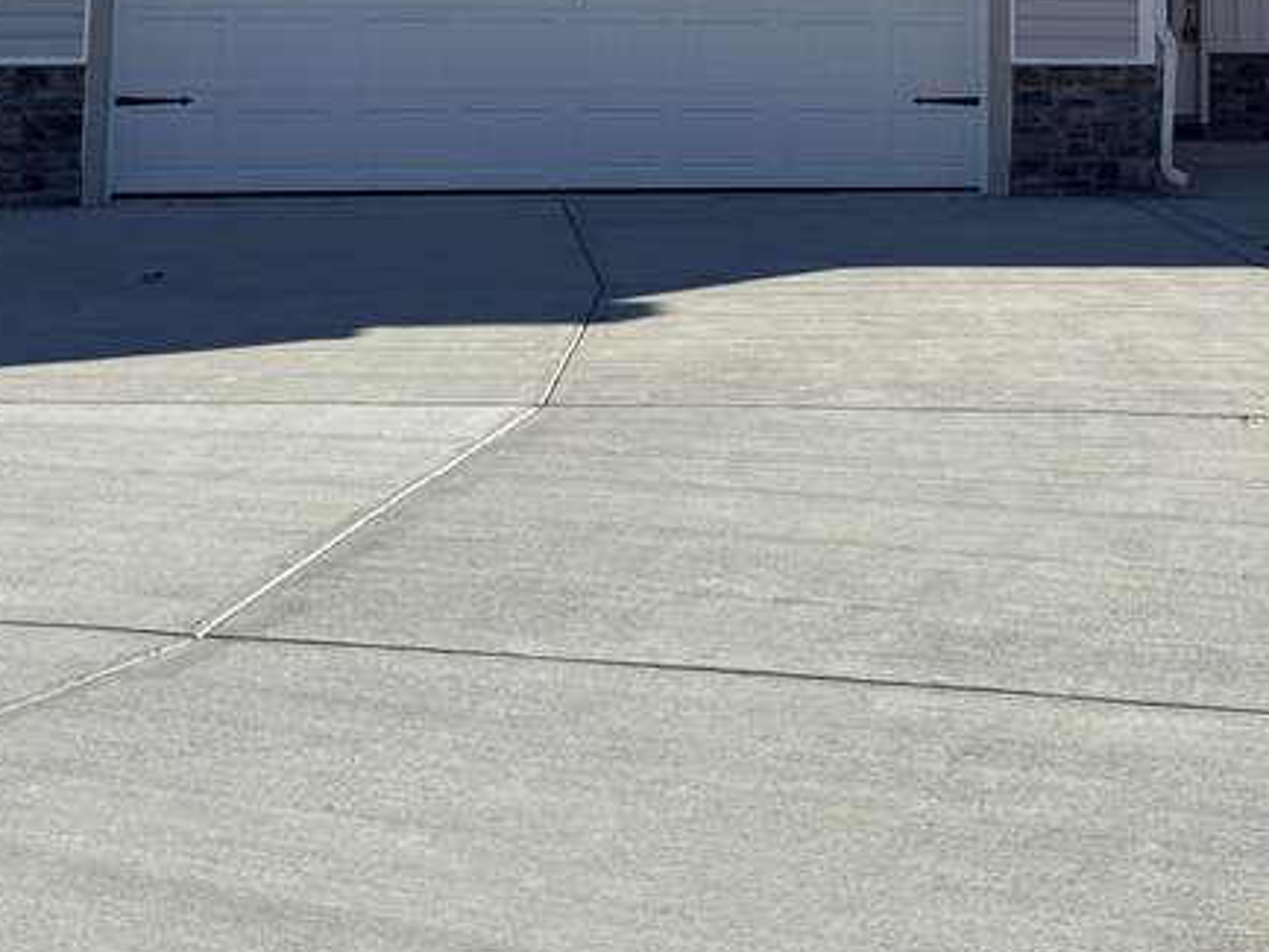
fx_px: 2604
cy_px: -319
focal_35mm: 71
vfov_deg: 19.0
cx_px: 917
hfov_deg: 27.1
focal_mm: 6.76
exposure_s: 1/4405
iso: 80
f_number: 1.78
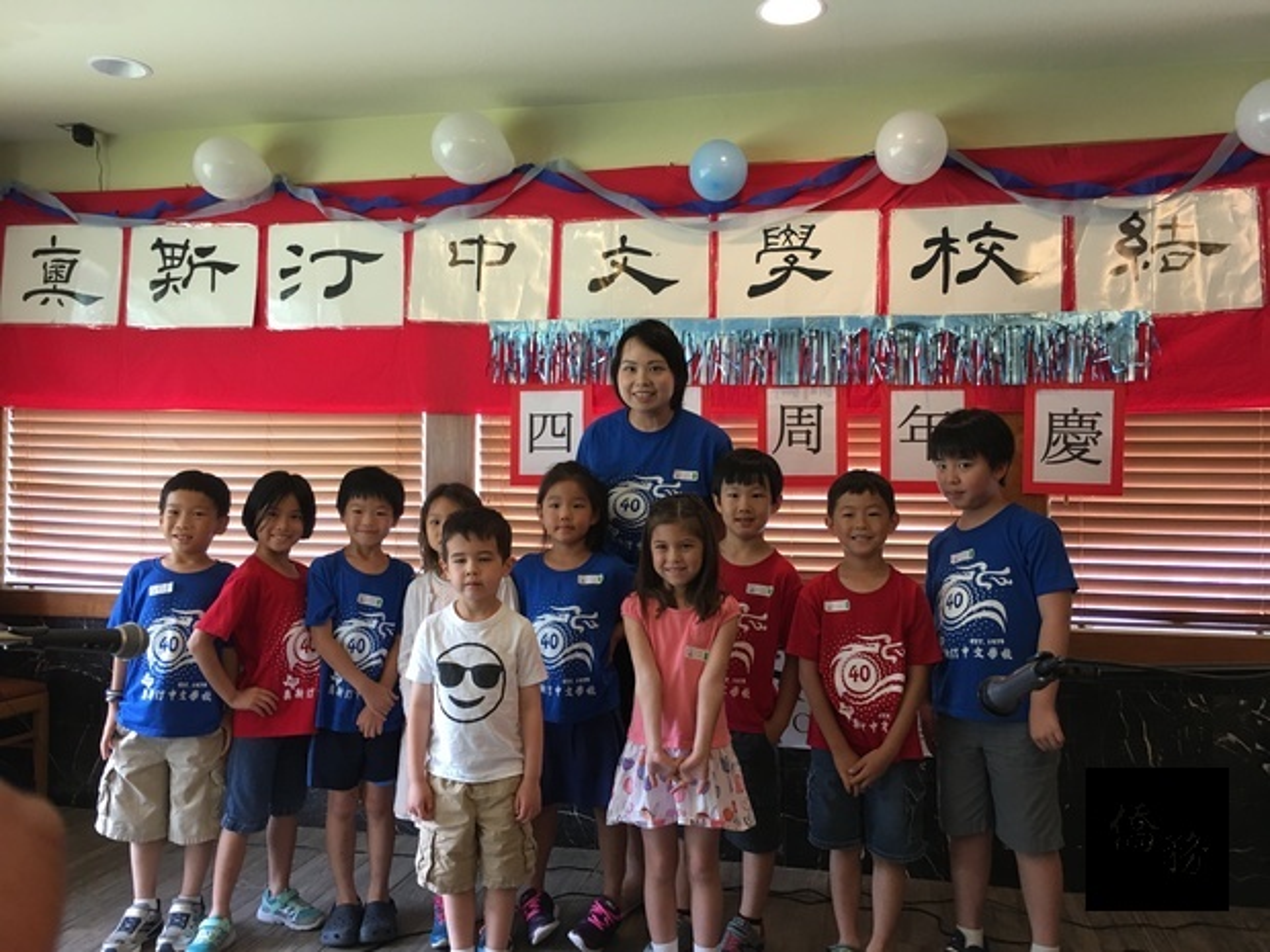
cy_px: 476
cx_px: 635
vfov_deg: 48.2
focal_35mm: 29
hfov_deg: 61.7
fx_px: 1064
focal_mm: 4.15
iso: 40
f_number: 2.2
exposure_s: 1/15
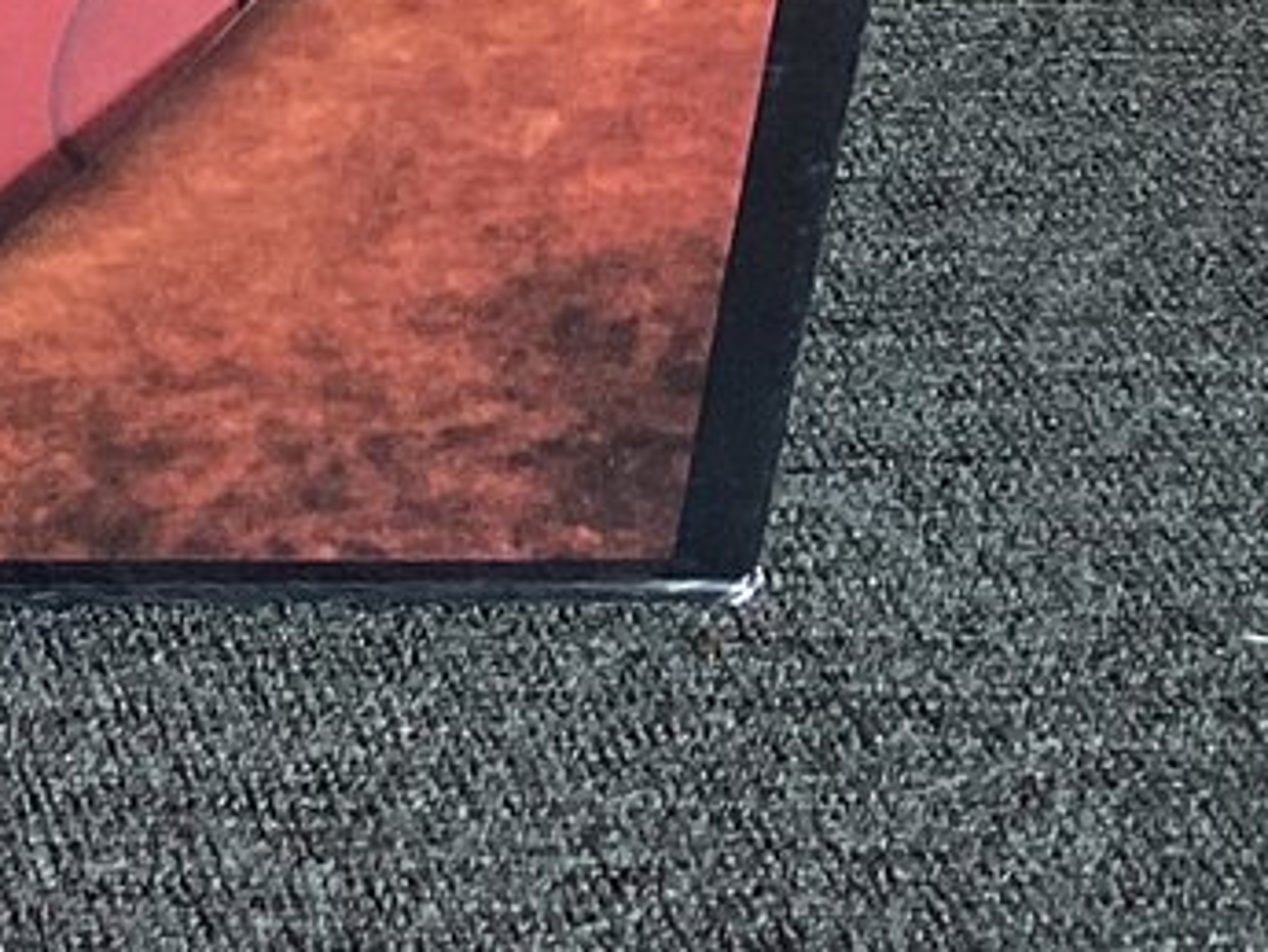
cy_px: -880
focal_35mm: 136
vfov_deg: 10.2
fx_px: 4983
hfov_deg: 12.6
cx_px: -1318
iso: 64
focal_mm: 3.3
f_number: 2.4
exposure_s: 1/50
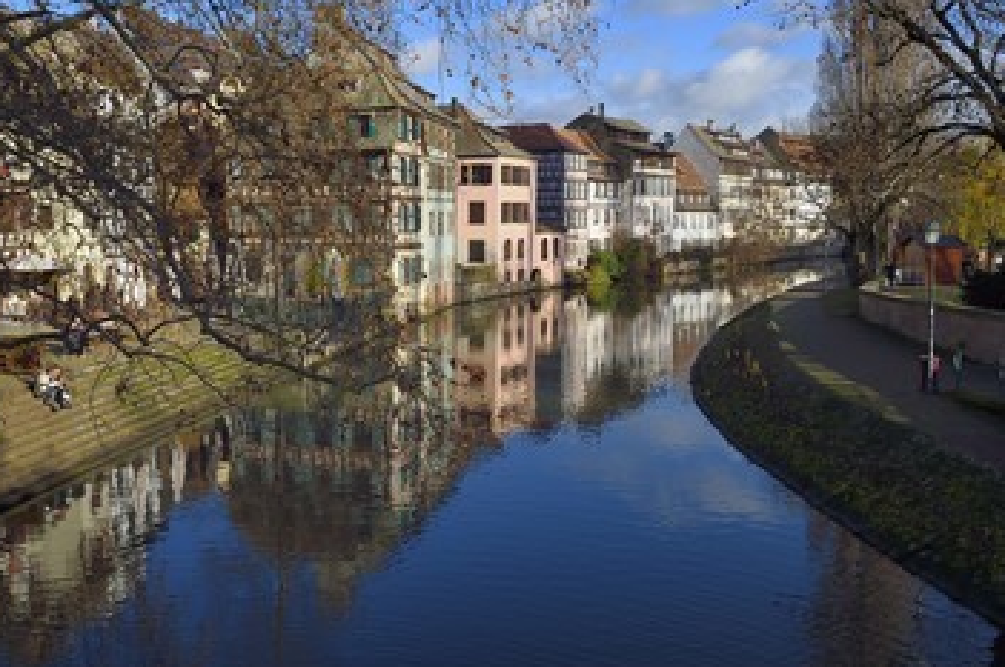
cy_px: 286
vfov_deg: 36.7
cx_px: 428
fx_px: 1004
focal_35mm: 36
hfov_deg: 53.0
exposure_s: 1/500
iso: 200
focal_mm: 30
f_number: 9
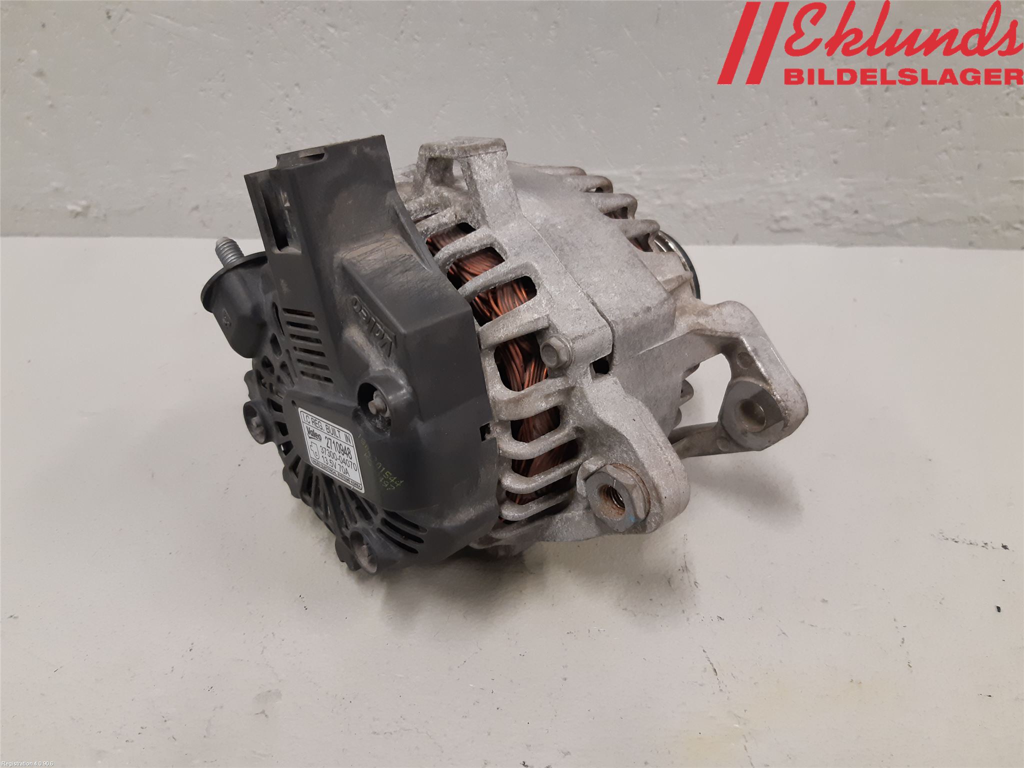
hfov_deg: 67.3
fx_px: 769
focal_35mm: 26
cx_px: 512
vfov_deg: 53.1
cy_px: 384
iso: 160
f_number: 1.7
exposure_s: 1/50
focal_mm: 3.93
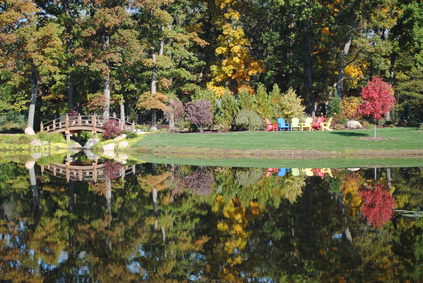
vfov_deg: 16.6
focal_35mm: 82
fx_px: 970
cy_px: 142
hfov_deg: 24.6
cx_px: 212
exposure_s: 1/200
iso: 100
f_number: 7.1
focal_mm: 55
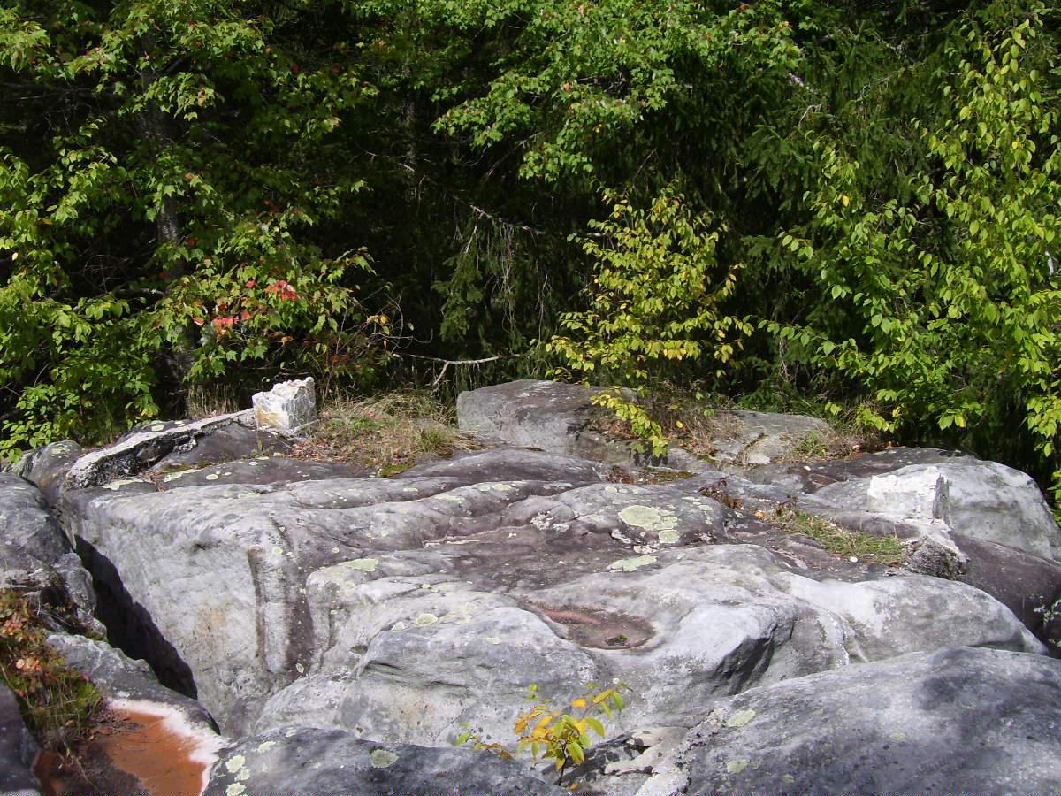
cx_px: 530
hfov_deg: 44.8
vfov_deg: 34.3
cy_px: 398
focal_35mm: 42
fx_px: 1287
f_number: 5.6
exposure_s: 1/350
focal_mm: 7
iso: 80
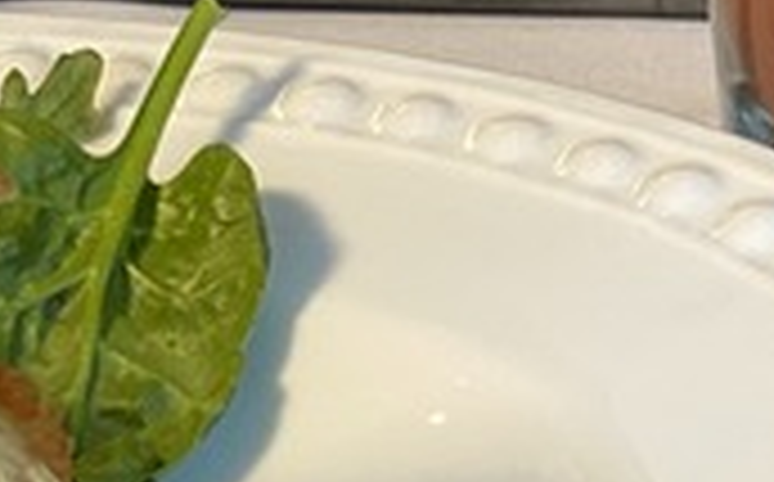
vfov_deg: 5.0
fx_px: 5267
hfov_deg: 8.2
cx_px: 1156
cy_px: -777
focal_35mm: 250
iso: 64
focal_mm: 6
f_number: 2
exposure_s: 1/120
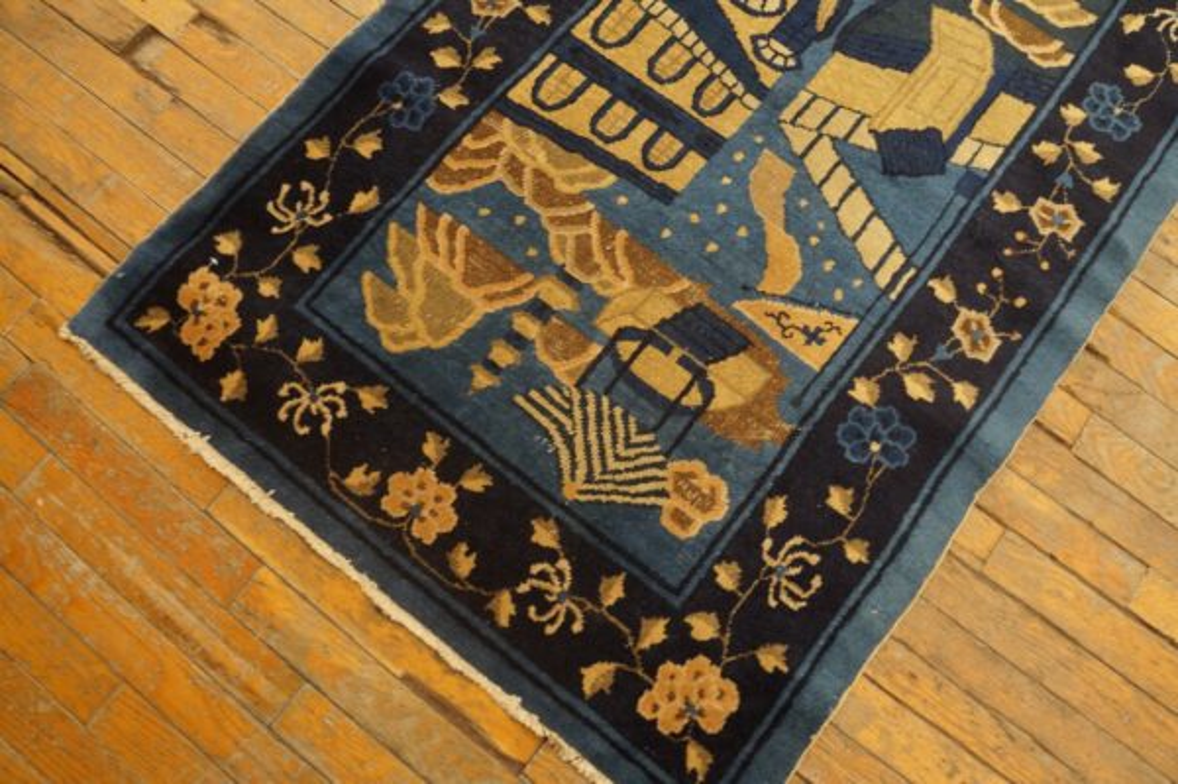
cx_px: 589
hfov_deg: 67.4
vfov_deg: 47.9
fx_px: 883
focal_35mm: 27
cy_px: 392
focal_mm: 18
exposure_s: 1/60
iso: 1600
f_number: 4
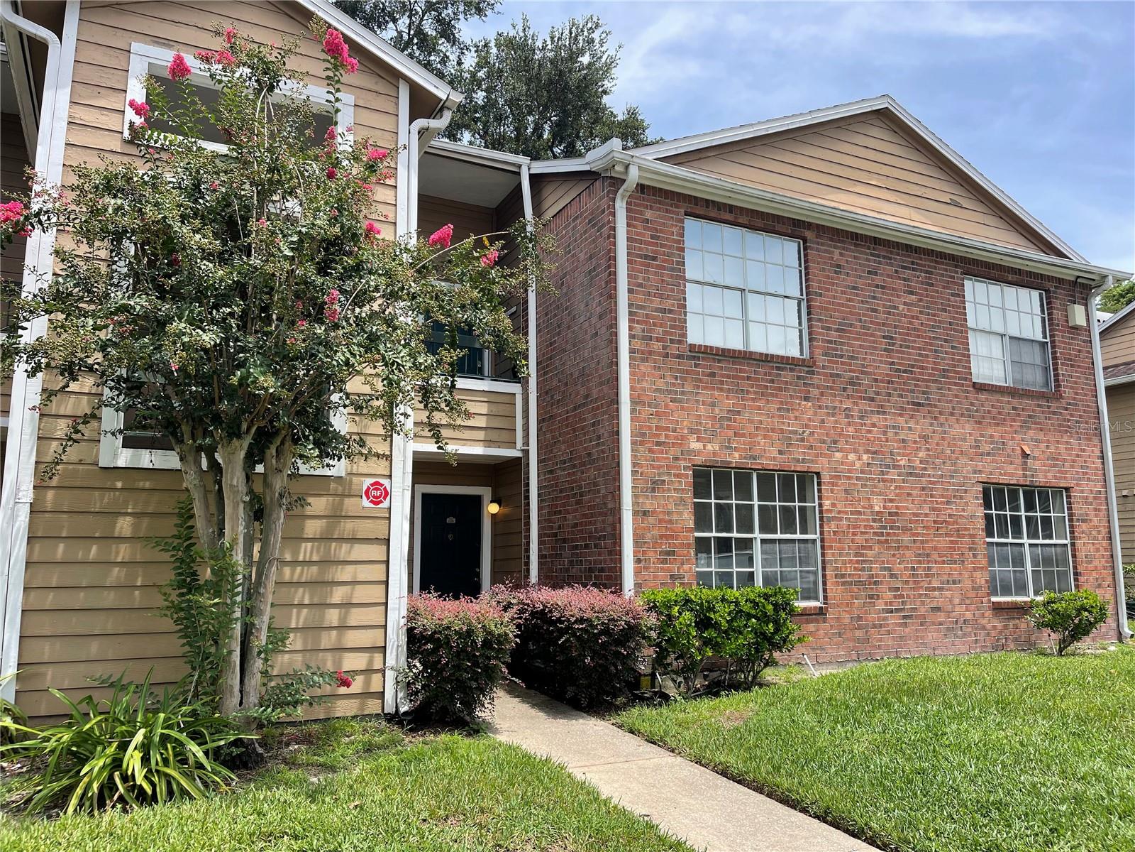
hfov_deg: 69.4
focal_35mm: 25
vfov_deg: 54.9
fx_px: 820
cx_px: 568
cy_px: 426
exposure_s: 1/1767
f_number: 1.6
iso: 32
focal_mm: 5.1
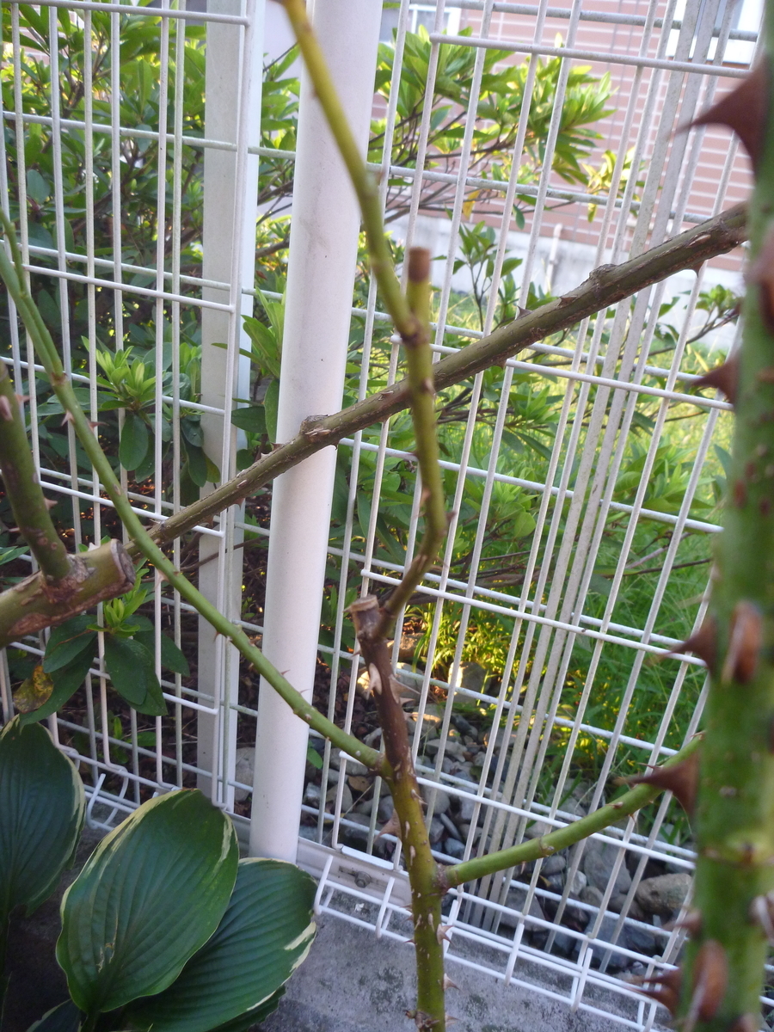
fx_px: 835
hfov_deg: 49.7
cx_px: 387
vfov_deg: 63.4
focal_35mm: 28
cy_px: 516
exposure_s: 1/30
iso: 200
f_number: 3.3
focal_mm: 4.9
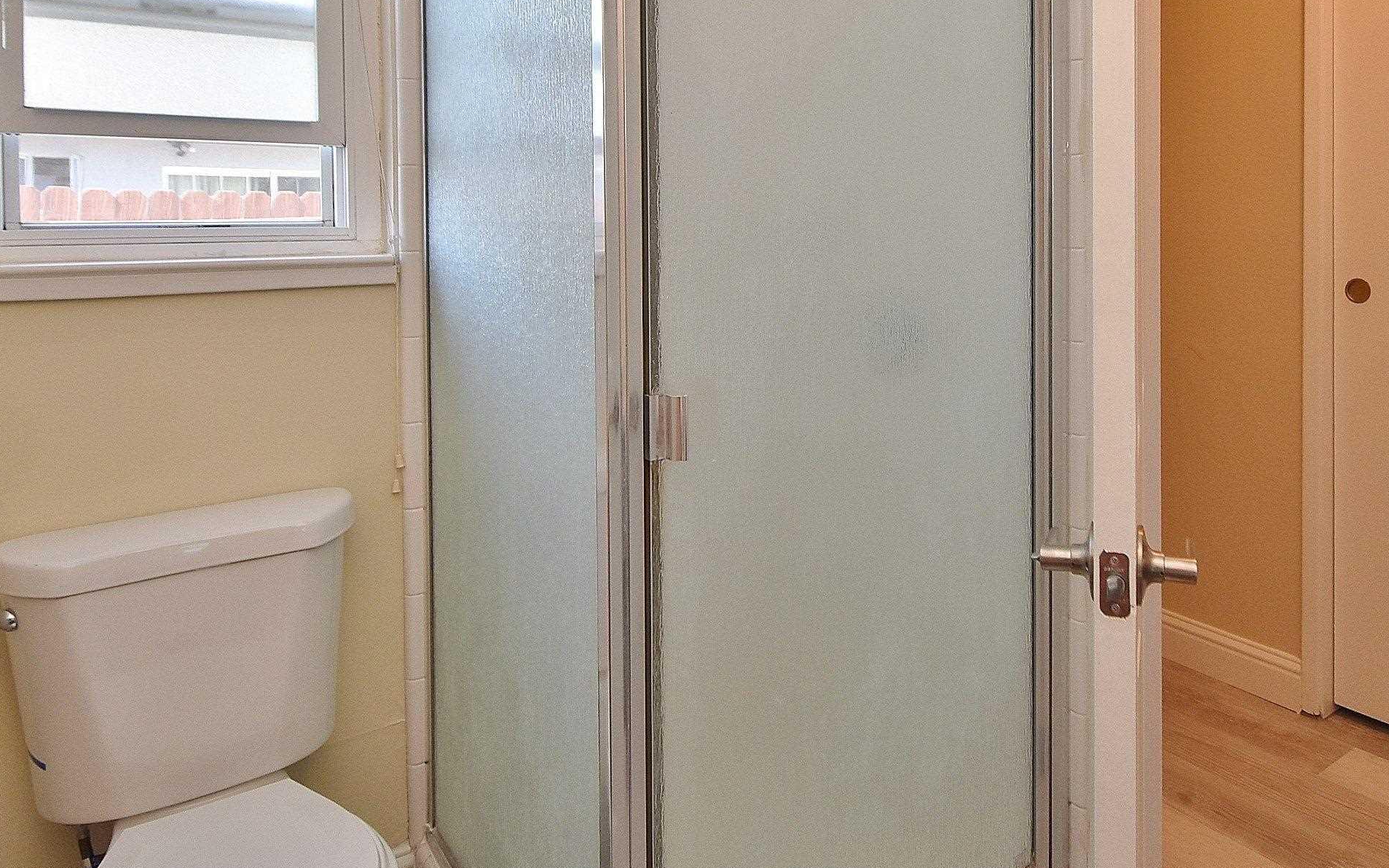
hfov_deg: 73.9
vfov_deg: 49.3
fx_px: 909
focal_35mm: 24
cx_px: 841
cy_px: 231
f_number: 5.6
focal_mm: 10
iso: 500
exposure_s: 1/125
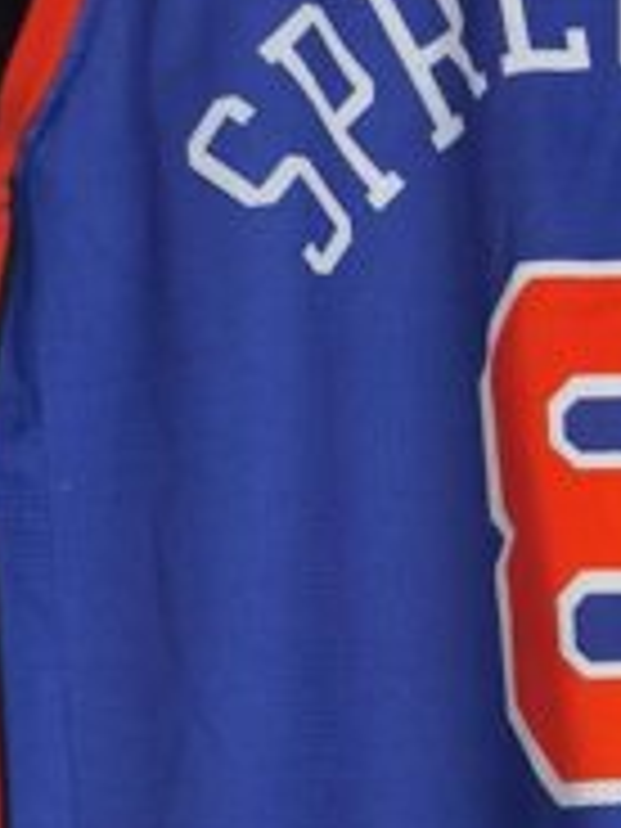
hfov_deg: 14.5
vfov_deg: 19.2
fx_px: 2392
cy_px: 778
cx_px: 644
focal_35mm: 100
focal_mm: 6.57
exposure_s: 1/200
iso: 400
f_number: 1.6
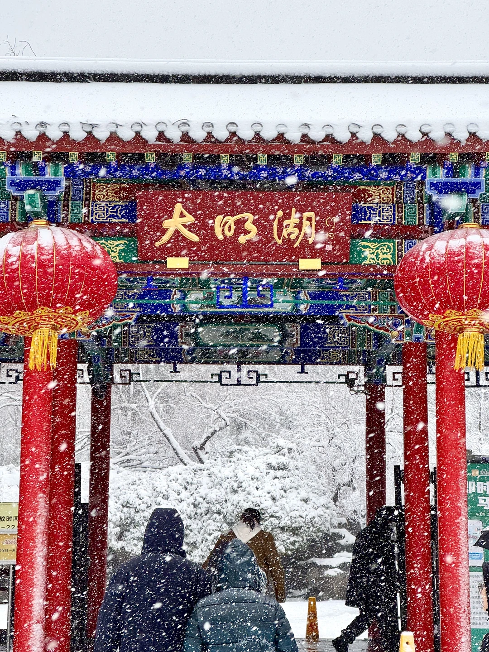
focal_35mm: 77
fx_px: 1450
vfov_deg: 25.3
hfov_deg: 19.1
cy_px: 326
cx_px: 244
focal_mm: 9
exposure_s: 1/106
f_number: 2.8
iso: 25
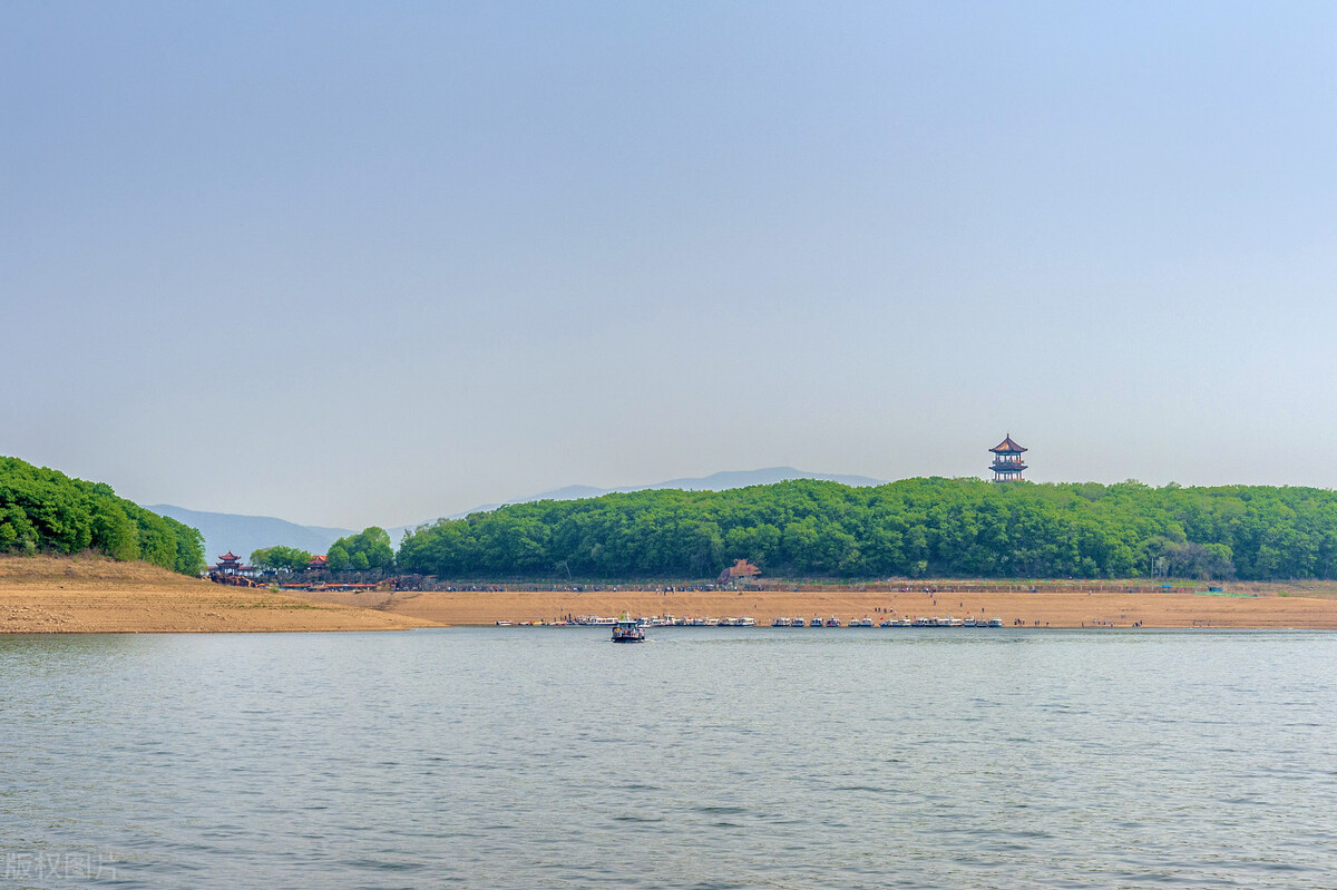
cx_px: 668
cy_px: 445
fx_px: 2450
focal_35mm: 66
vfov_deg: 20.6
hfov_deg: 30.5
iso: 400
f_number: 11
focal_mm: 66
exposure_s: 1/1000
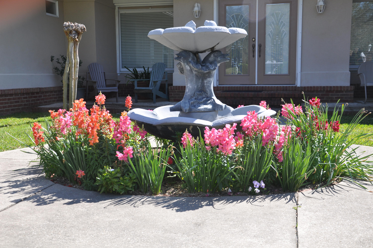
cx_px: 186
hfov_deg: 41.2
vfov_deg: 28.0
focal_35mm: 48
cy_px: 124
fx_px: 497
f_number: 8
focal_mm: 32
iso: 200
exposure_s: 1/250
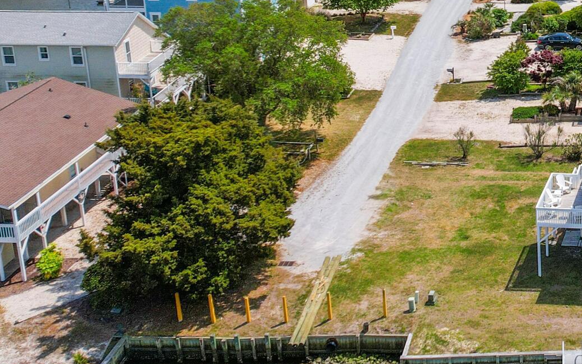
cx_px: 681
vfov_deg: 19.4
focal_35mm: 65
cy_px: -2
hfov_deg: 28.0
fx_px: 1031
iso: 100
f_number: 2.8
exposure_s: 1/800
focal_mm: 8.38
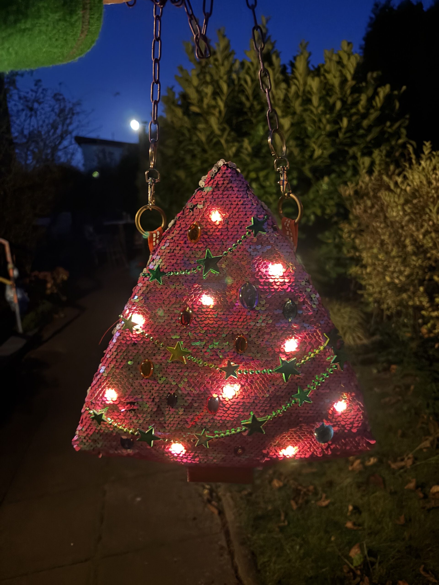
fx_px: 440
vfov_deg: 67.3
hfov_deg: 53.1
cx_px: 220
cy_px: 292
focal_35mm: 26
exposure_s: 1/9
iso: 800
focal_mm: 5.96
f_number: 1.6
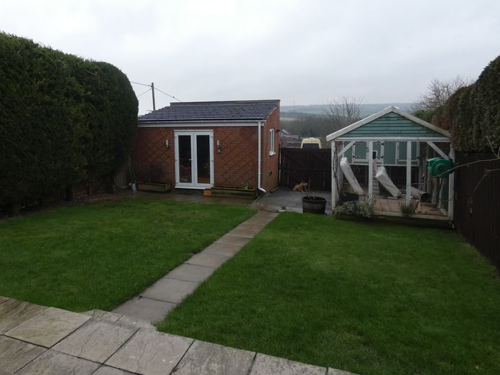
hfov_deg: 73.6
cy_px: 172
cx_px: 220
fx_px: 332
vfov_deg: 58.8
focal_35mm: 23
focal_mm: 3.6
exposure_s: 1/60
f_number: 2.8
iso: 80
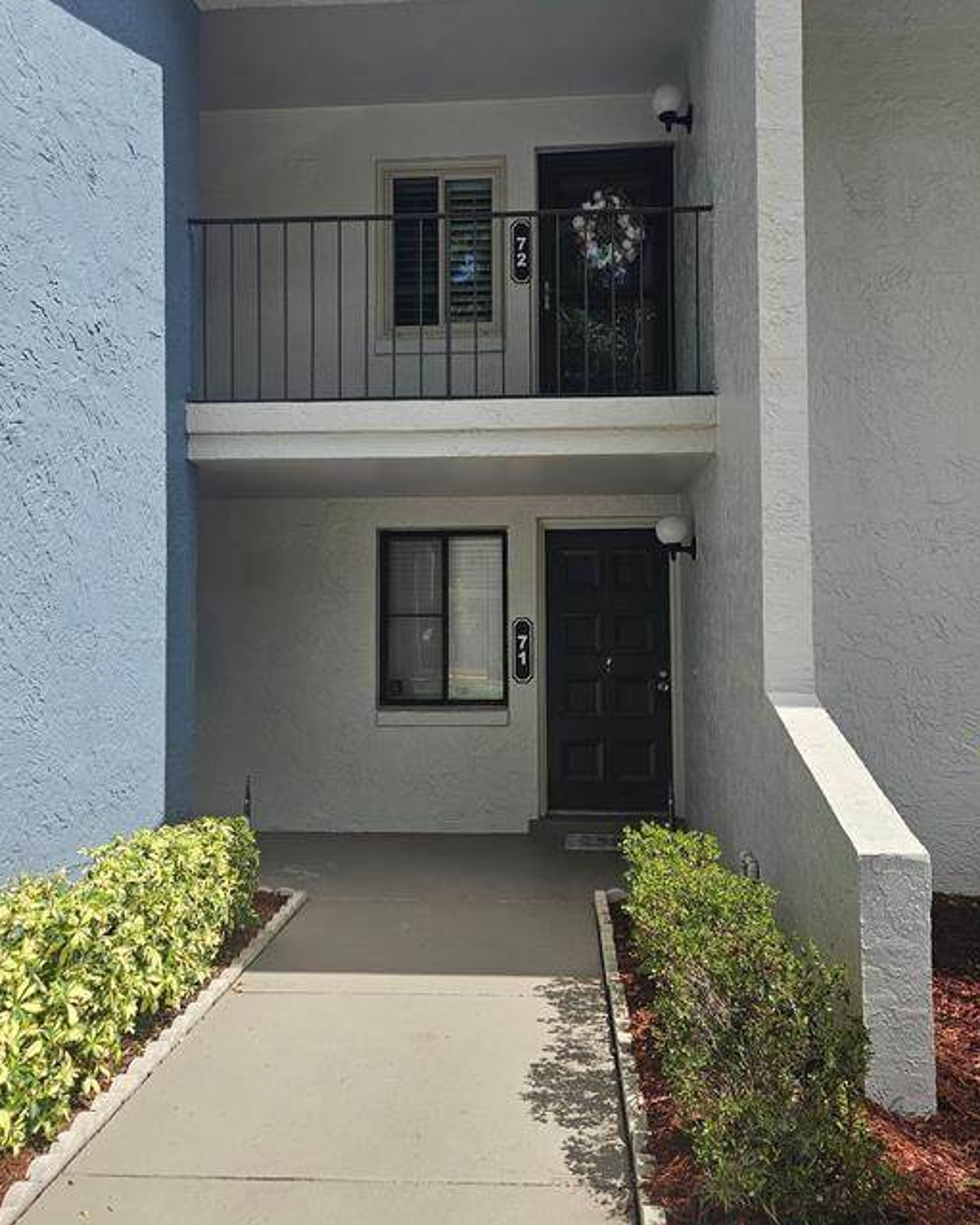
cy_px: 598
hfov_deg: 53.2
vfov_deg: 64.1
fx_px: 979
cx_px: 506
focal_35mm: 27
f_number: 1.8
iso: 25
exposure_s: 1/914
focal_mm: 5.4
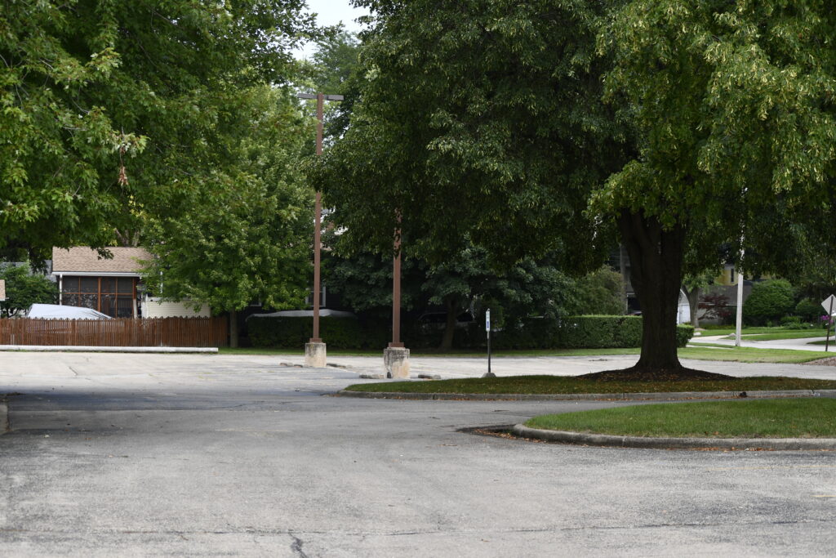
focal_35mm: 82
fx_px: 1904
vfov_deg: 16.7
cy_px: 279
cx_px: 418
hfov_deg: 24.8
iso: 100
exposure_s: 1/250
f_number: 5
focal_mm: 55
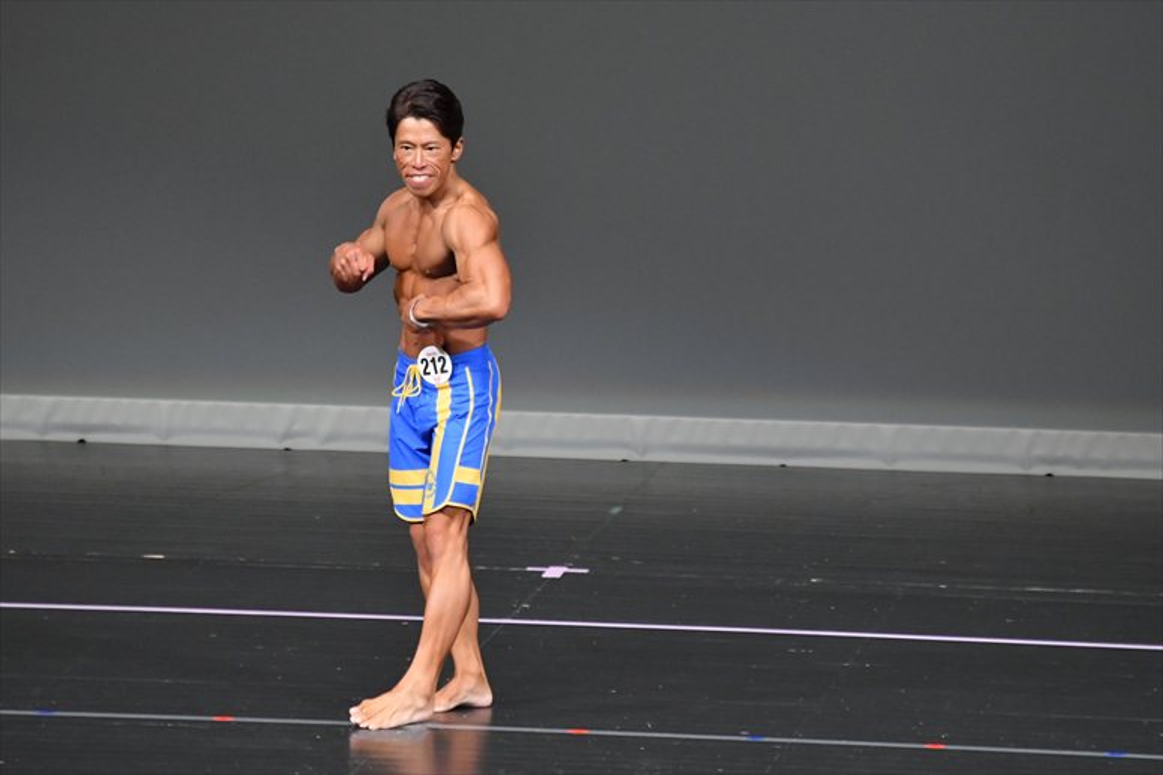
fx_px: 12109
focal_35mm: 375
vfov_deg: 3.7
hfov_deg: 5.5
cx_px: 582
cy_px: 388
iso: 5000
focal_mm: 250
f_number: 5.6
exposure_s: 1/400
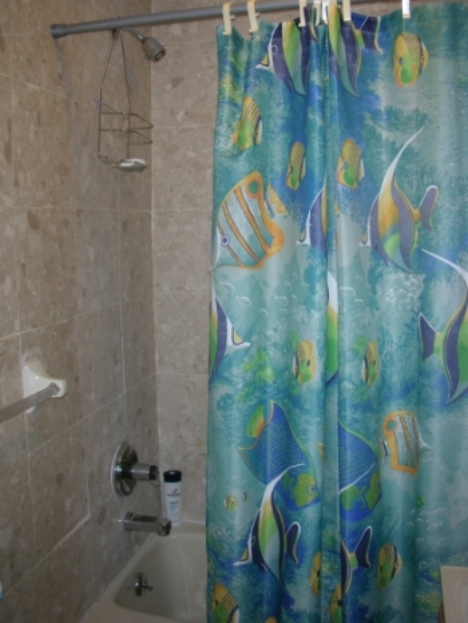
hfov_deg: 40.7
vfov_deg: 52.6
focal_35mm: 35
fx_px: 630
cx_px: 234
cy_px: 312
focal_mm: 5.8
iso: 67
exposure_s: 1/60.1
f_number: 3
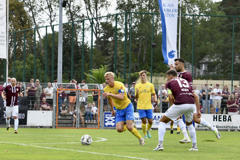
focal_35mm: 155
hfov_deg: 13.3
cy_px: 80
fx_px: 1033
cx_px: 120
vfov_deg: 8.9
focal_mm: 155
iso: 2000
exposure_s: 1/1600
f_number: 10
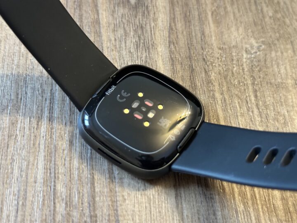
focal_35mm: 48
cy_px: 112
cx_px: 148
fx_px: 412
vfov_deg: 30.3
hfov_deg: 39.7
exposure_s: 1/26
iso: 640
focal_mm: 6.86
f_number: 1.78
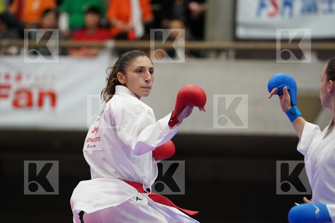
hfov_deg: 7.2
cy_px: 112
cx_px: 168
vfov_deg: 4.8
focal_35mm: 288
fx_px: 2680
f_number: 2.8
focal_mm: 192
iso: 4000
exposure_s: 1/1000
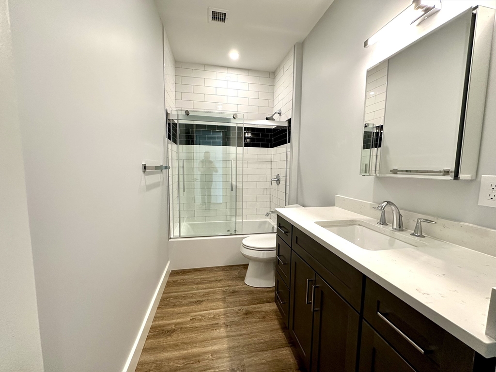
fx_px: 201
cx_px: 248
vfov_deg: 85.7
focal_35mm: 14
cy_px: 186
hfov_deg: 102.1
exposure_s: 1/120
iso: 200
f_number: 2.2
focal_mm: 2.22
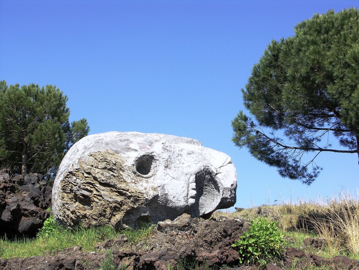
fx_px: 550
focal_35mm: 53
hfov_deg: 36.2
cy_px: 135
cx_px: 180
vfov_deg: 27.5
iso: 100
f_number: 5.6
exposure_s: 1/250
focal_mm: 13.7
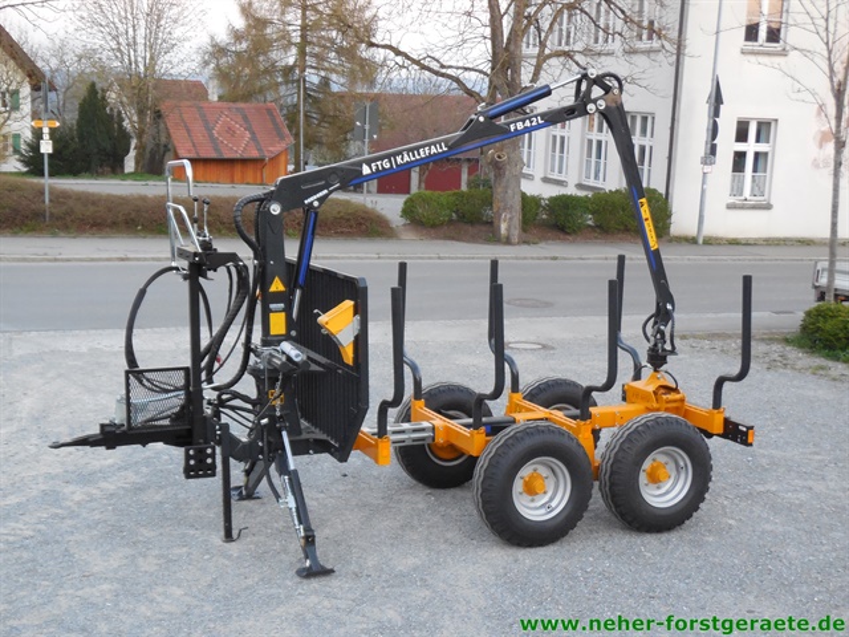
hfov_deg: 41.2
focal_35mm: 46
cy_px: 318
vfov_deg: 31.5
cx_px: 424
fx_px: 1128
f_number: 3.8
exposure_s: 1/30
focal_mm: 8.2
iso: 360
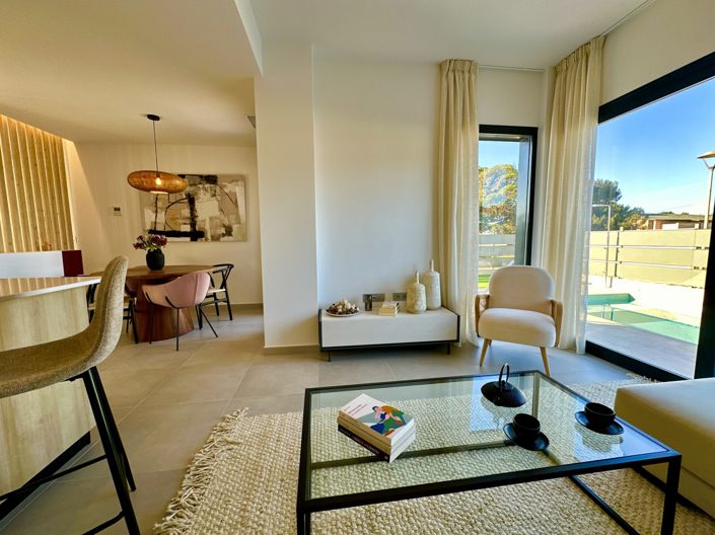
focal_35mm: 14
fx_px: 289
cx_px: 358
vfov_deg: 85.6
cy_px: 268
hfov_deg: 102.1
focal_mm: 2.22
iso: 40
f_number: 2.2
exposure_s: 1/100
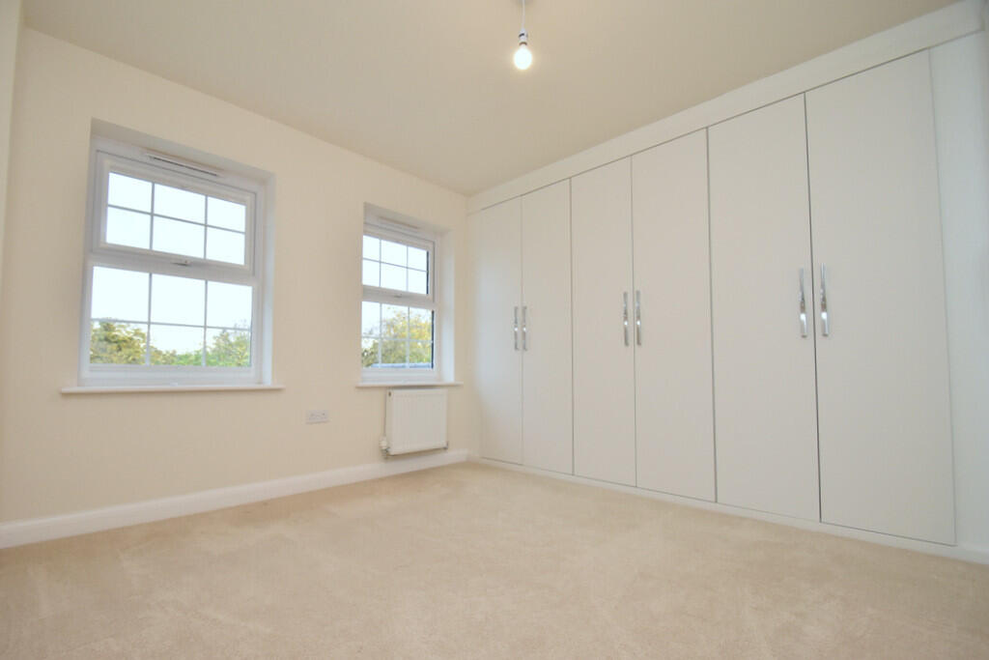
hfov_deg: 100.4
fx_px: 412
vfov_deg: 77.3
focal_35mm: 15
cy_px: 330
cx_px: 494
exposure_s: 1/160
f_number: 4.5
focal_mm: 10
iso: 800
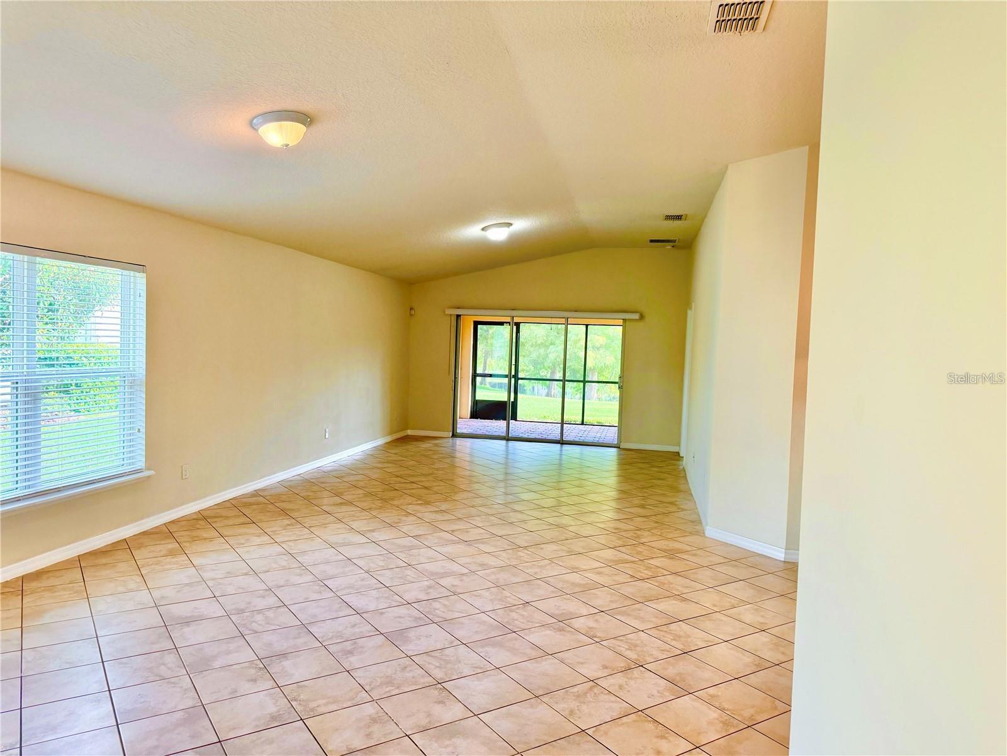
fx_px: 698
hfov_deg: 71.6
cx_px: 504
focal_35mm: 24
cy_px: 378
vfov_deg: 56.8
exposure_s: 1/237
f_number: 1.78
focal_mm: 6.76
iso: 160
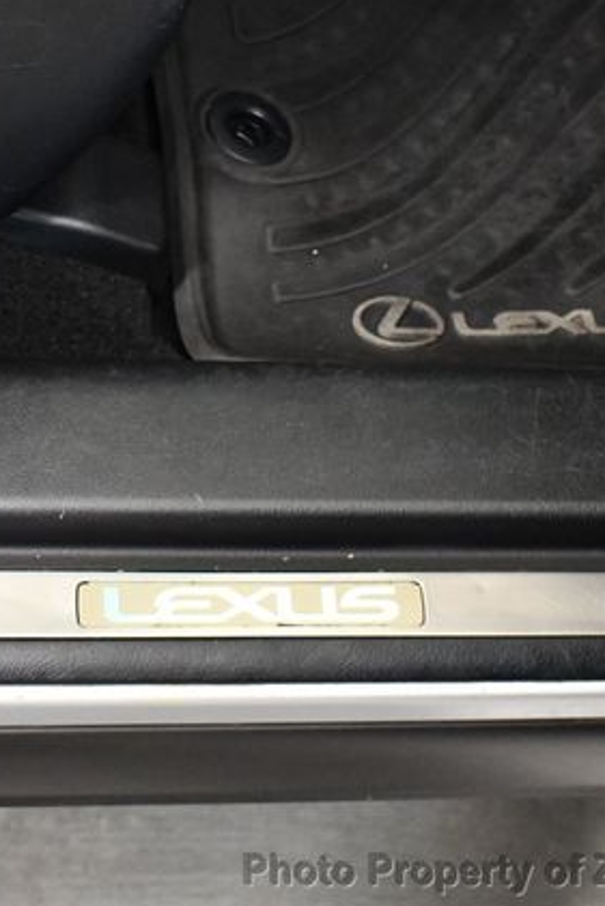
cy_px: 452
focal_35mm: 70
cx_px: 217
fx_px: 1763
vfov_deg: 28.8
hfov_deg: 19.4
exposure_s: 1/60
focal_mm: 23
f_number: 3.8
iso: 4000
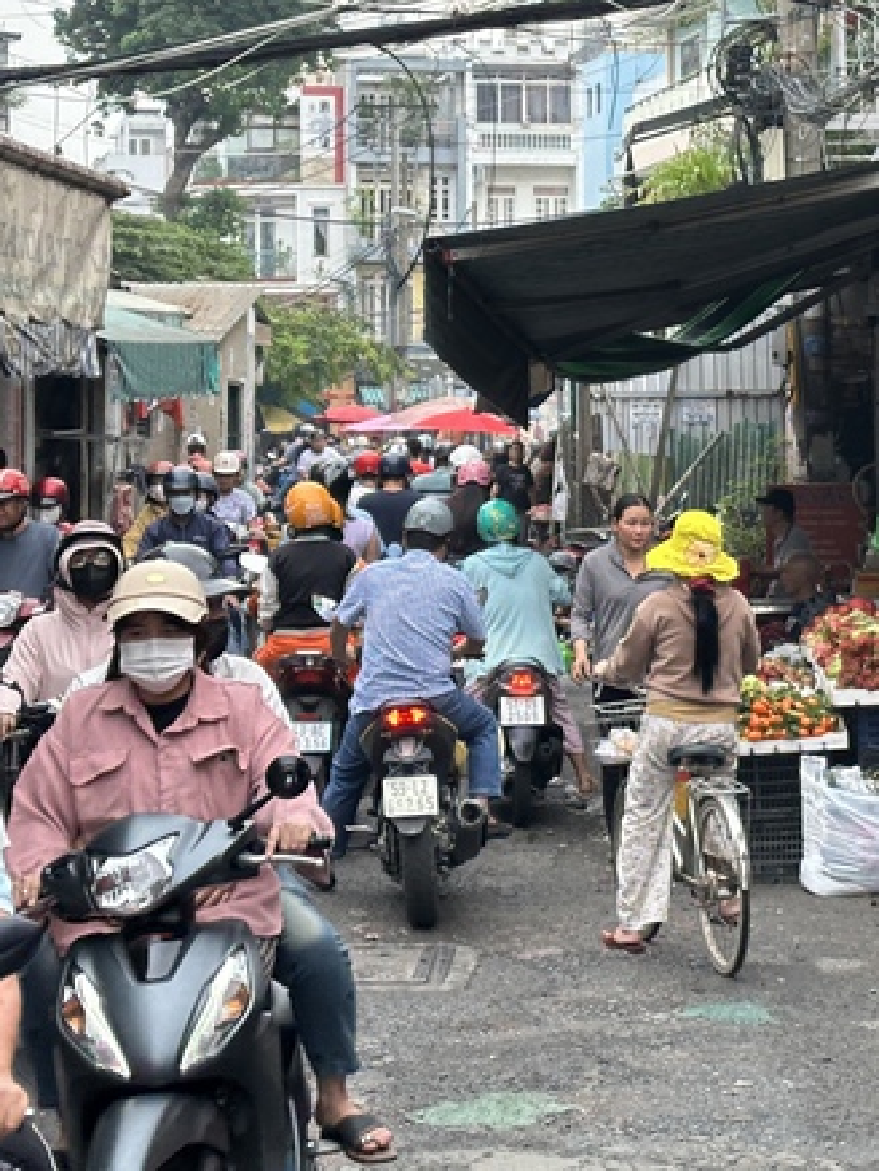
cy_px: 586
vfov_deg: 39.6
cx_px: 440
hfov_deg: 30.3
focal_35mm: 48
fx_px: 1624
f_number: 1.78
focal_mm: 6.86
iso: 64
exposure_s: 1/321
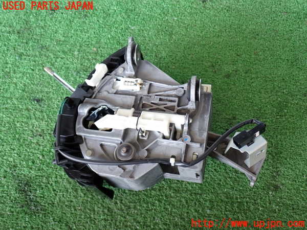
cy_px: 115
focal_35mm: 36
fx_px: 319
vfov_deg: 39.7
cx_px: 154
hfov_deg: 51.4
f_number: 2.5
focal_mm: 6.37
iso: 200
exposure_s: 1/40
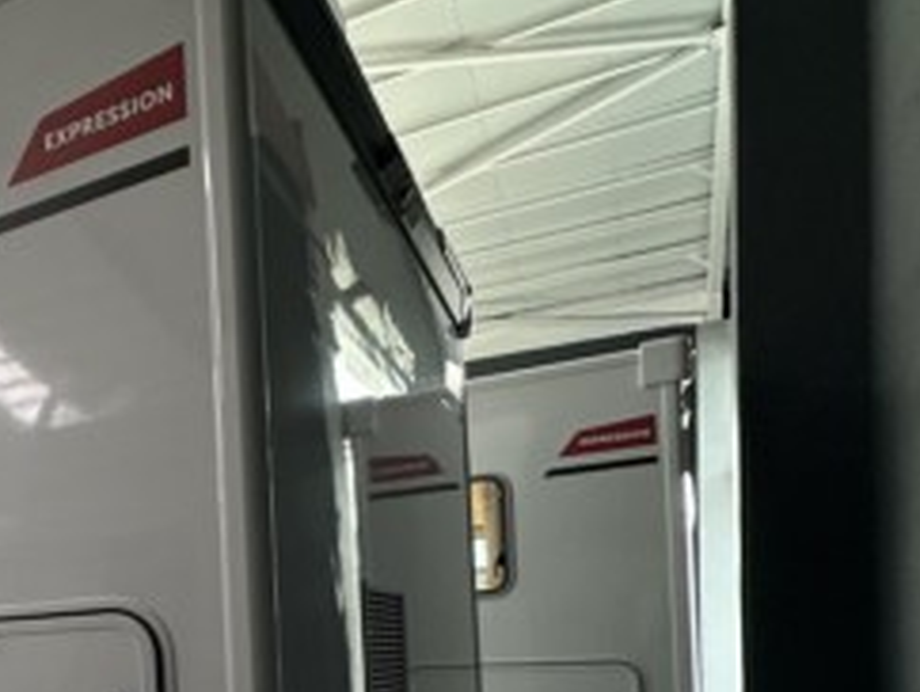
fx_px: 984
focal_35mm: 37
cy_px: 654
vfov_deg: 35.8
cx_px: -84
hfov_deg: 40.7
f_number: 2.2
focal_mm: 2.22
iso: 400
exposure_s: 1/60
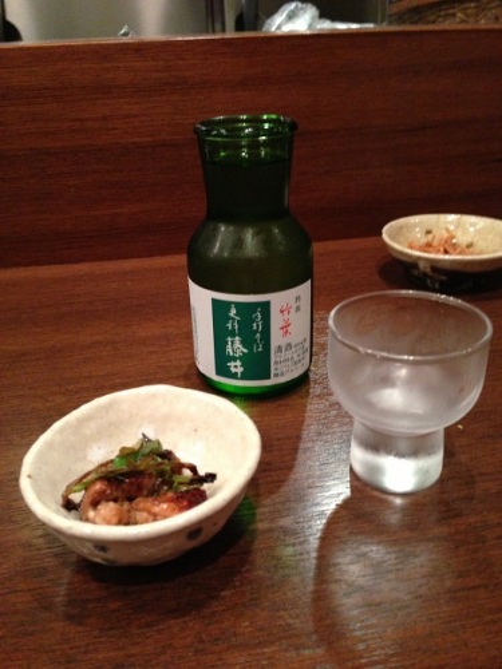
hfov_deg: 42.9
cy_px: 334
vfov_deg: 55.4
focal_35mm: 33
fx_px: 638
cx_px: 251
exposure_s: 1/17
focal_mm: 4.13
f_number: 2.4
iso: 400
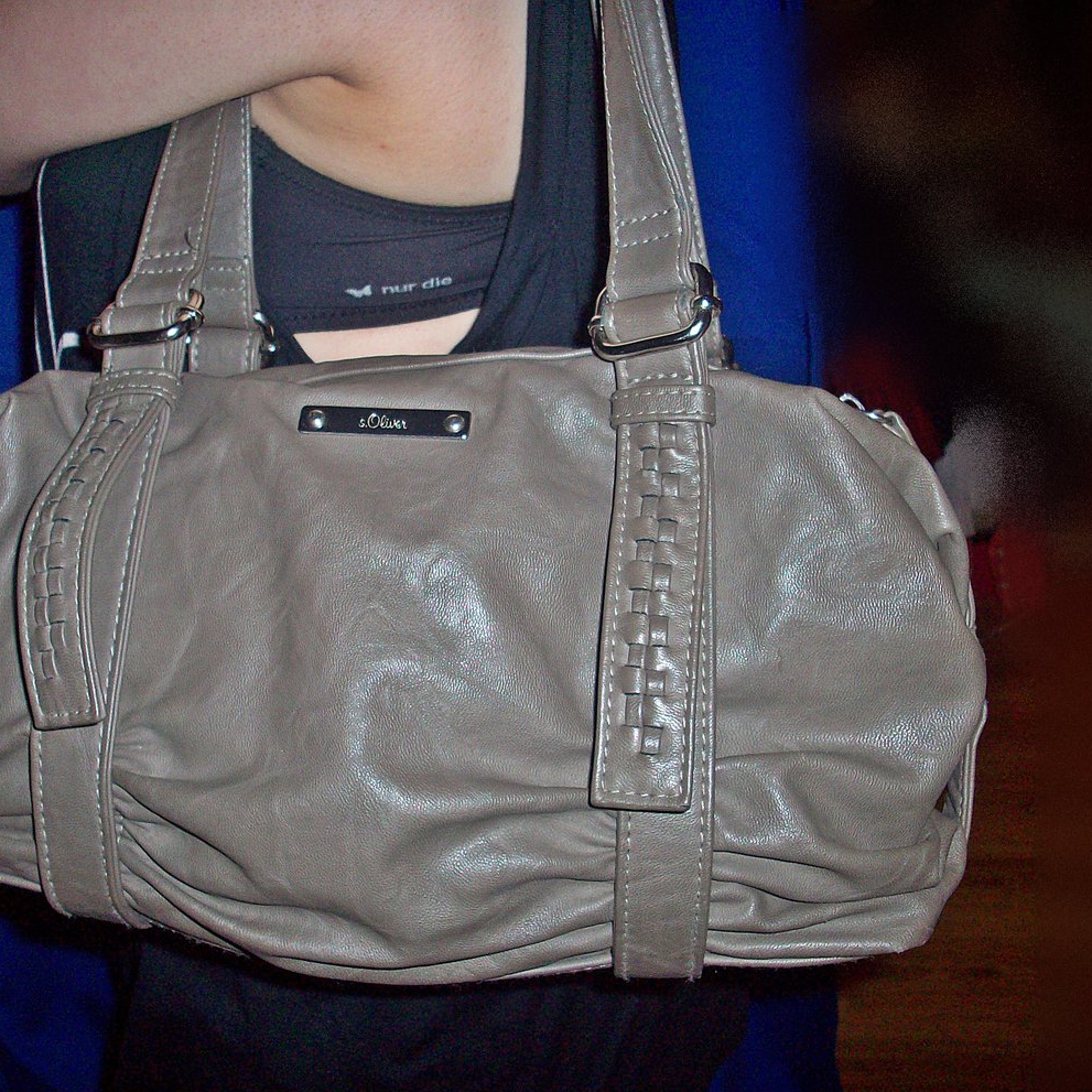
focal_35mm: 44
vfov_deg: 38.3
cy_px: 550
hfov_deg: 38.2
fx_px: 1570
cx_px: 458
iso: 80
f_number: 2.8
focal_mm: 6.2
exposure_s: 1/64
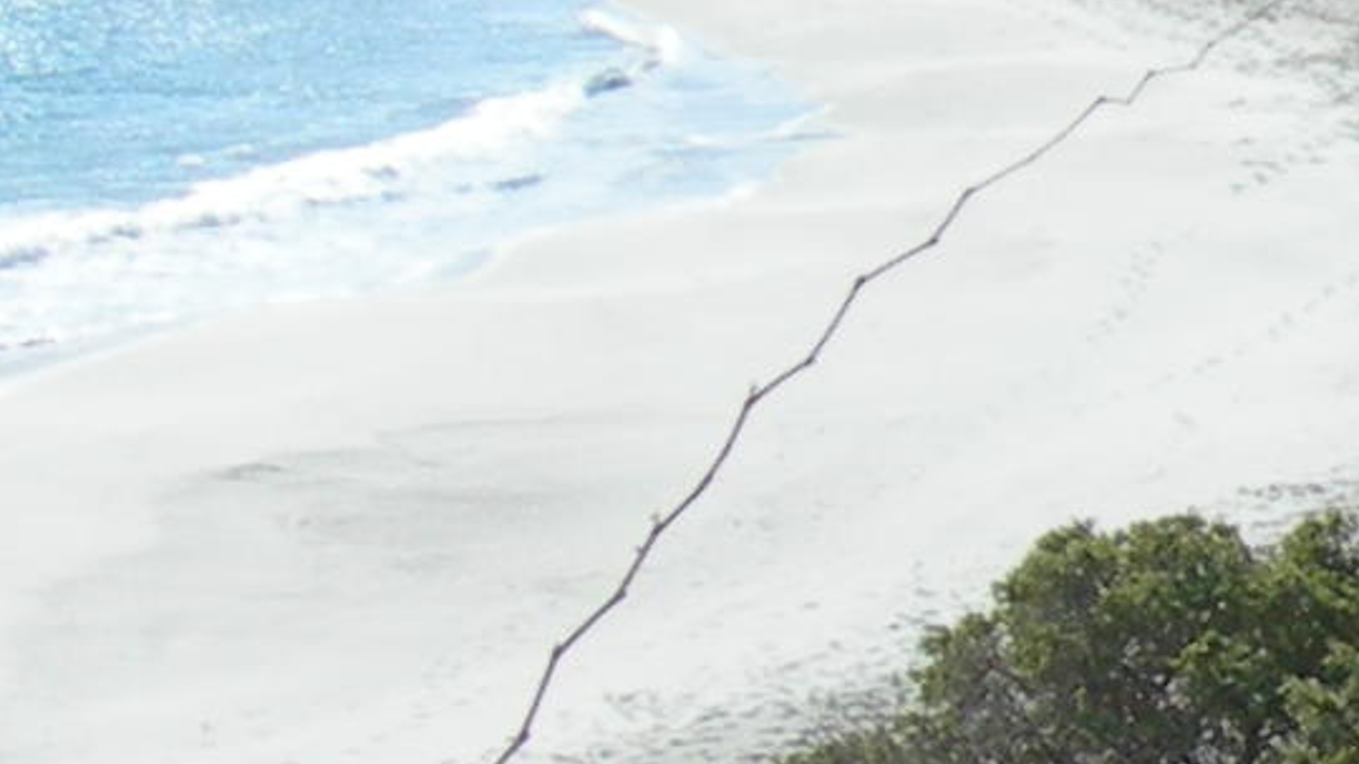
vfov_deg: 5.1
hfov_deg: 8.6
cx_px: 2842
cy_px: 726
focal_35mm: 236
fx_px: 8503
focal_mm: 7.8
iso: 50
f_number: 4.8
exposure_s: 1/448
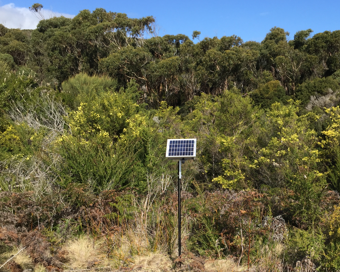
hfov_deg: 47.4
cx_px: 217
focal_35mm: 38
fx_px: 382
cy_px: 162
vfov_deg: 39.0
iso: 32
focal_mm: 4.15
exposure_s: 1/1319
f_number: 2.2
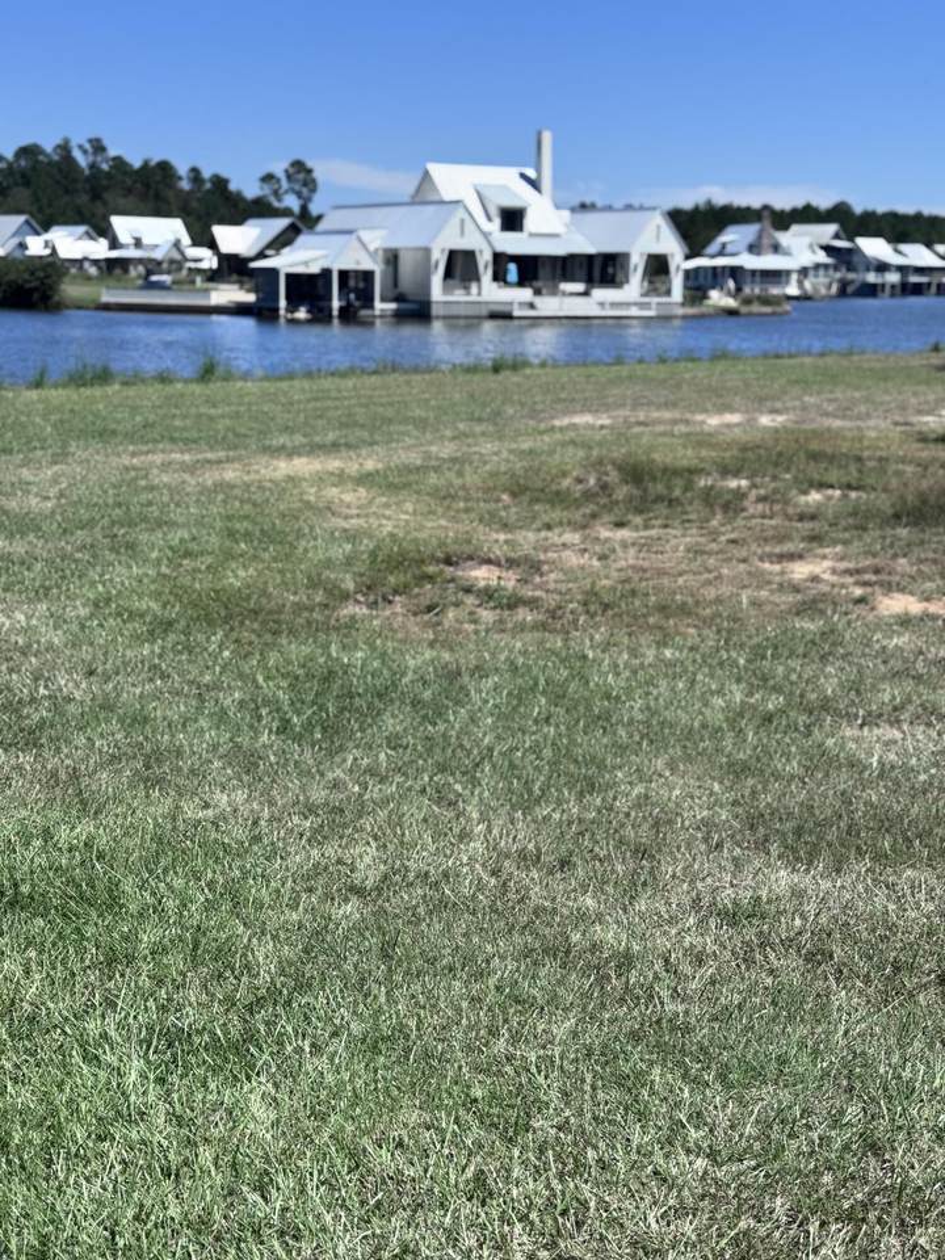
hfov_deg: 30.3
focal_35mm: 48
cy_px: 630
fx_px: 1747
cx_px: 472
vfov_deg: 39.7
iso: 64
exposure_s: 1/4975
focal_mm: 6.76
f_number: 1.78
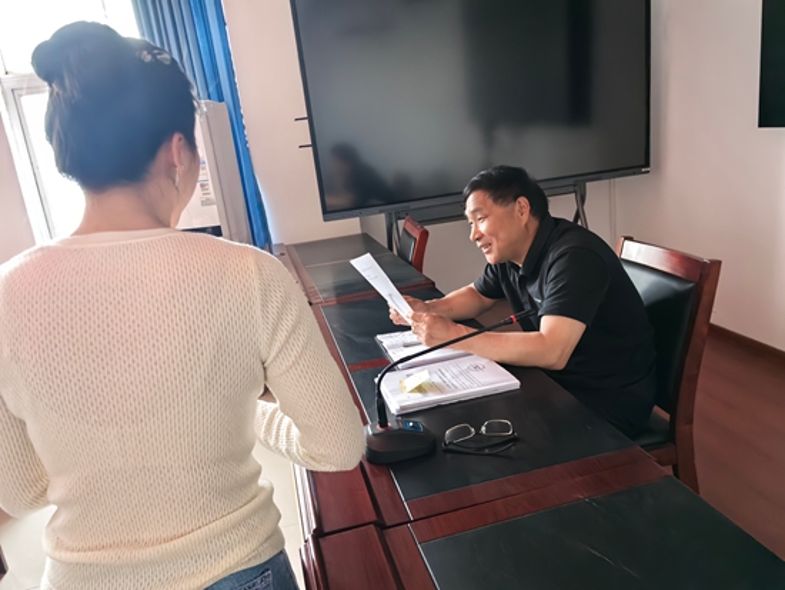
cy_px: 295
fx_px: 613
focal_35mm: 27
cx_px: 392
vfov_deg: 51.4
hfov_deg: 65.3
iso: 320
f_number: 2
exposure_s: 1/100
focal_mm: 5.75
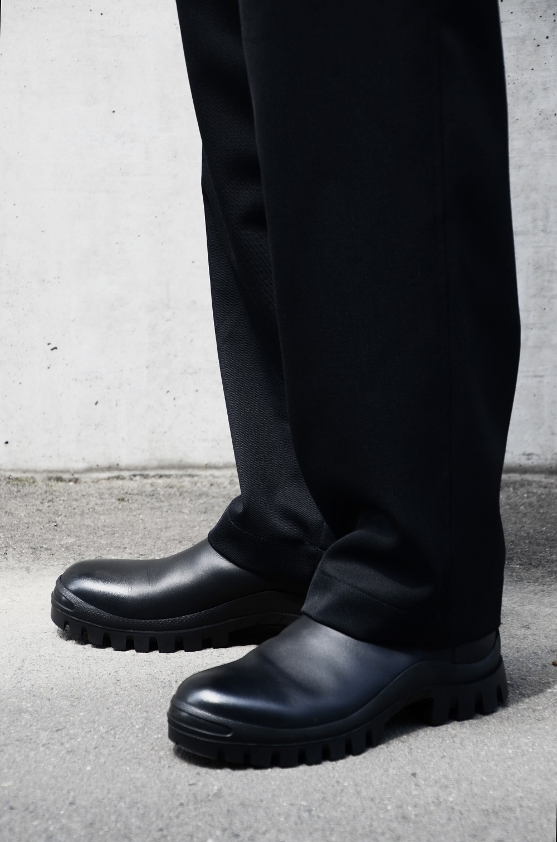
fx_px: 2728
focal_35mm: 117
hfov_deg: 11.7
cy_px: 421
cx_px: 278
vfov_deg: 17.5
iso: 200
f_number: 5.3
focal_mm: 78
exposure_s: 1/160
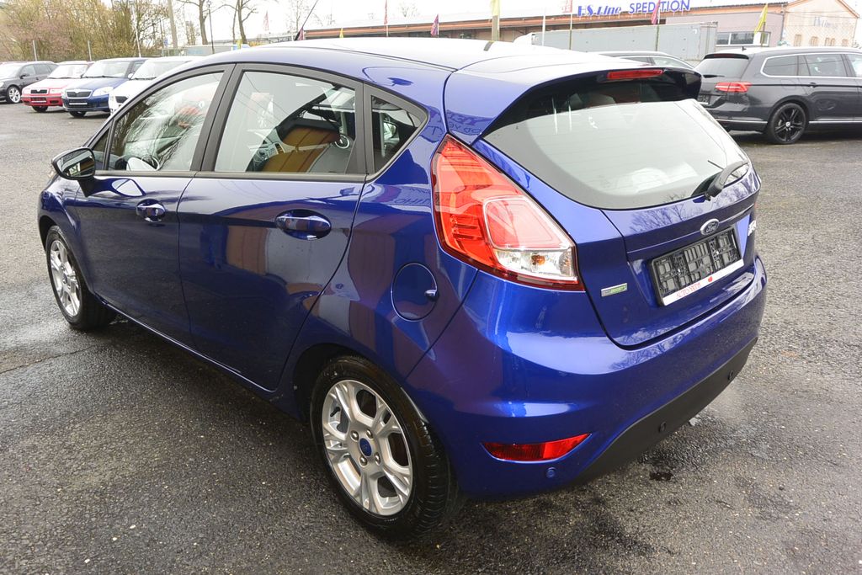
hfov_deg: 63.7
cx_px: 431
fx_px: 694
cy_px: 288
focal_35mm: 29
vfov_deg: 45.0
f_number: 4
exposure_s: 1/200
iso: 160
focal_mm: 11
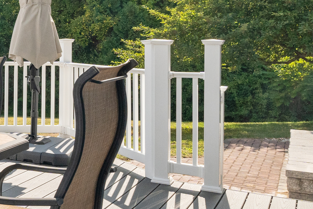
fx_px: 520
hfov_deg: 25.0
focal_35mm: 60
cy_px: 86
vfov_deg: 22.7
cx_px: -166
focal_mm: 16.5
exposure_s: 1/800
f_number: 8
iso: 800
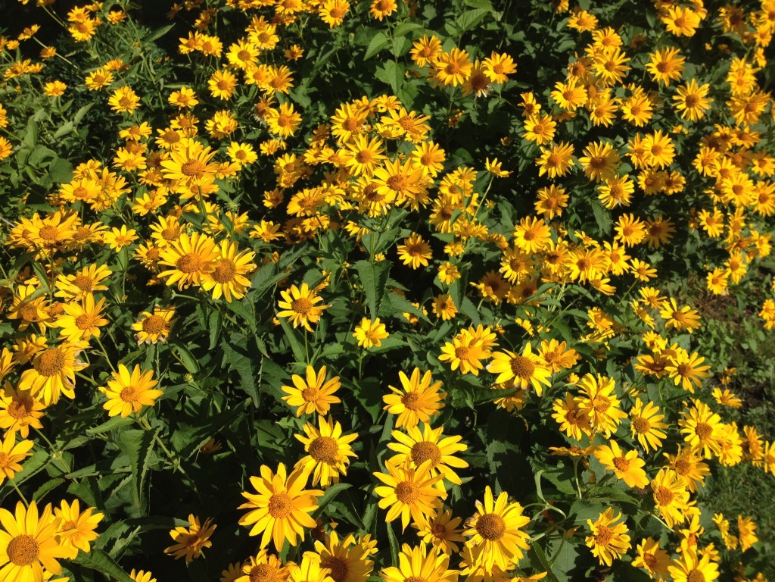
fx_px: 784
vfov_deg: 40.7
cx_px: 388
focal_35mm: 35
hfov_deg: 52.6
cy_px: 291
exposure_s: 1/1727
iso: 50
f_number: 2.4
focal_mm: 4.28
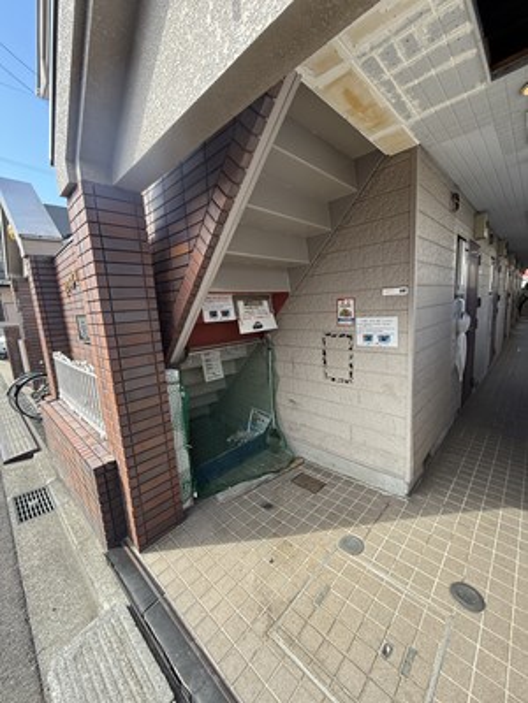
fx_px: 285
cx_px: 264
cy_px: 352
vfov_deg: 102.1
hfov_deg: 85.7
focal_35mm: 14
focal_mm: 2.22
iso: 50
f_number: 2.2
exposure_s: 1/170
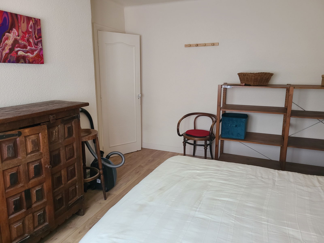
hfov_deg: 67.3
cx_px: 162
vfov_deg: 53.1
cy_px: 122
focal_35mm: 26
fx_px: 243
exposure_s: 1/40
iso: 320
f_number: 1.8
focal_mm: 5.4
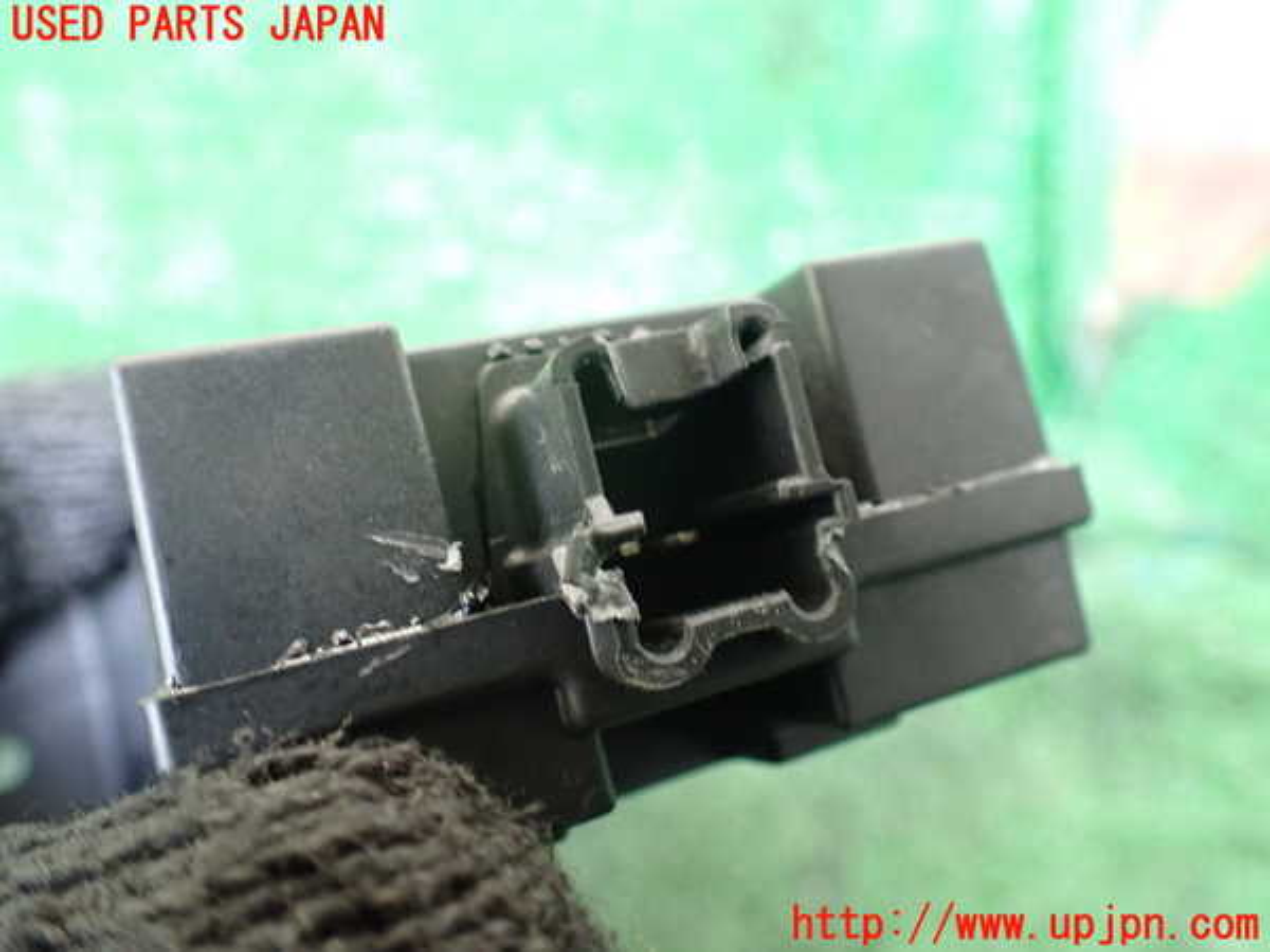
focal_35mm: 30
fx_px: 1101
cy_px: 476
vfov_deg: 46.8
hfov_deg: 60.0
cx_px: 635
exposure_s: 1/30
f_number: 2.3
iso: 800
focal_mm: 5.4
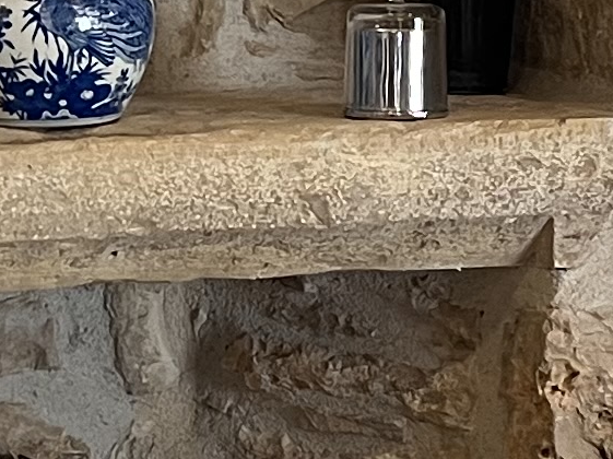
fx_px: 3309
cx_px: 363
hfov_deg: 10.6
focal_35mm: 187
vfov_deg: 7.9
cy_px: 172
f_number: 1.6
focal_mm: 5.1
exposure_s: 1/50
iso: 100
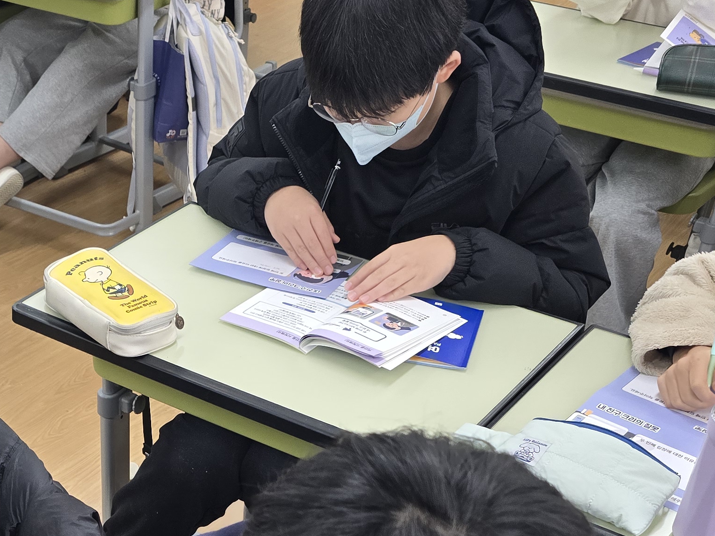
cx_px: 105
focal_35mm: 60
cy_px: 563
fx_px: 1239
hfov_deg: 31.1
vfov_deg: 23.2
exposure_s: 1/120
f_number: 1.7
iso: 160
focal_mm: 6.3
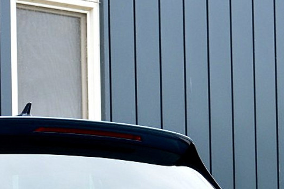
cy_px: 289
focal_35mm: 174
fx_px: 1372
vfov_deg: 7.7
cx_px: -126
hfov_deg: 11.4
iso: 400
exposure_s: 1/125
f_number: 9
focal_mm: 32
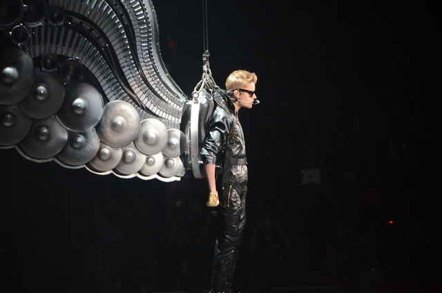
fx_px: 3676
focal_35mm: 300
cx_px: 221
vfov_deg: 4.6
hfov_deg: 6.9
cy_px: 146
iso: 3200
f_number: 5.6
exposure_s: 1/200
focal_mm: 200
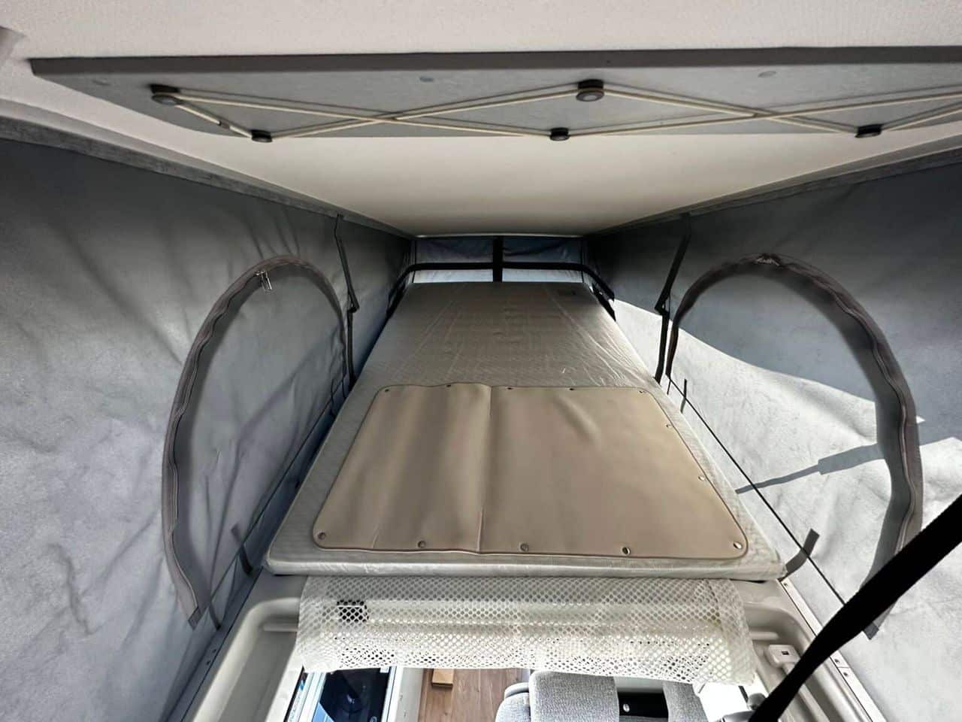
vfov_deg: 85.7
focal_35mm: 14
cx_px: 481
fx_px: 389
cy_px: 361
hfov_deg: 102.1
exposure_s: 1/99
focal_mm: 2.22
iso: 320
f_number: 2.2
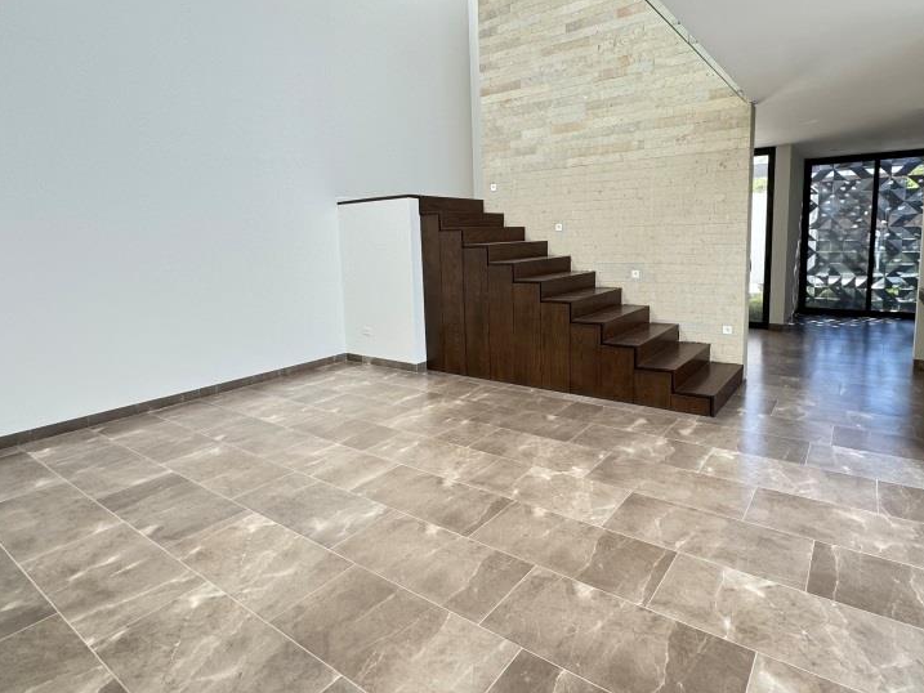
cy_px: 303
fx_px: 534
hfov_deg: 81.6
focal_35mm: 20
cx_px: 490
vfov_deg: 65.7
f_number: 2.2
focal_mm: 2.22
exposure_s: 1/99
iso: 80
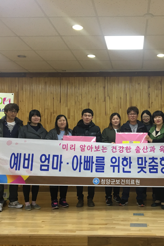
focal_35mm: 41
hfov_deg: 32.0
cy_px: 125
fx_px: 280
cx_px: 124
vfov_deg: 47.4
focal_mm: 4.15
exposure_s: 1/30
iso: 32
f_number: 2.2
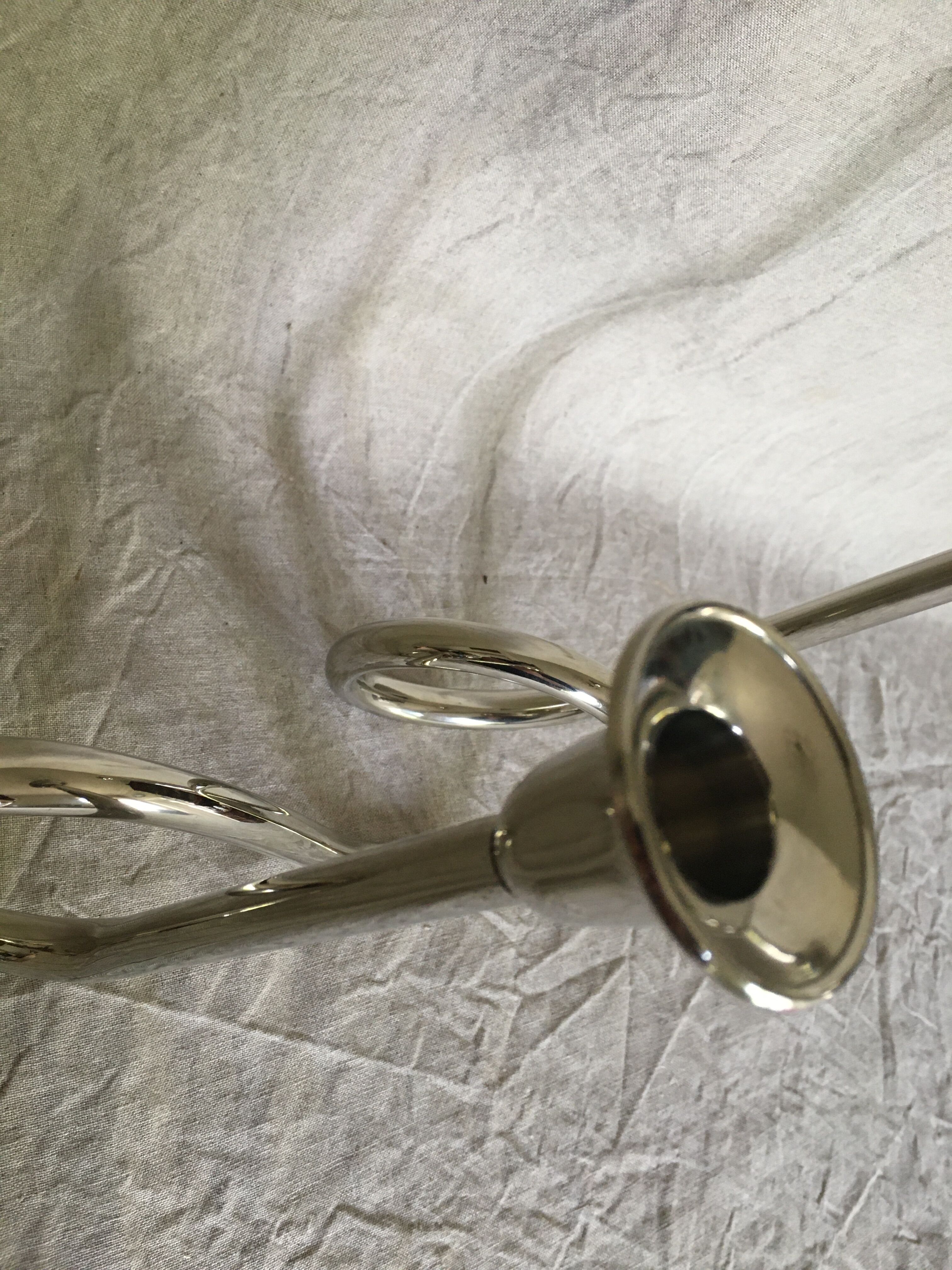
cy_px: 635
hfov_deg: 48.2
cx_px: 476
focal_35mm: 29
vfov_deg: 61.7
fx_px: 1063
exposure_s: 1/33
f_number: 2.2
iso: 160
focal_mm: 4.15
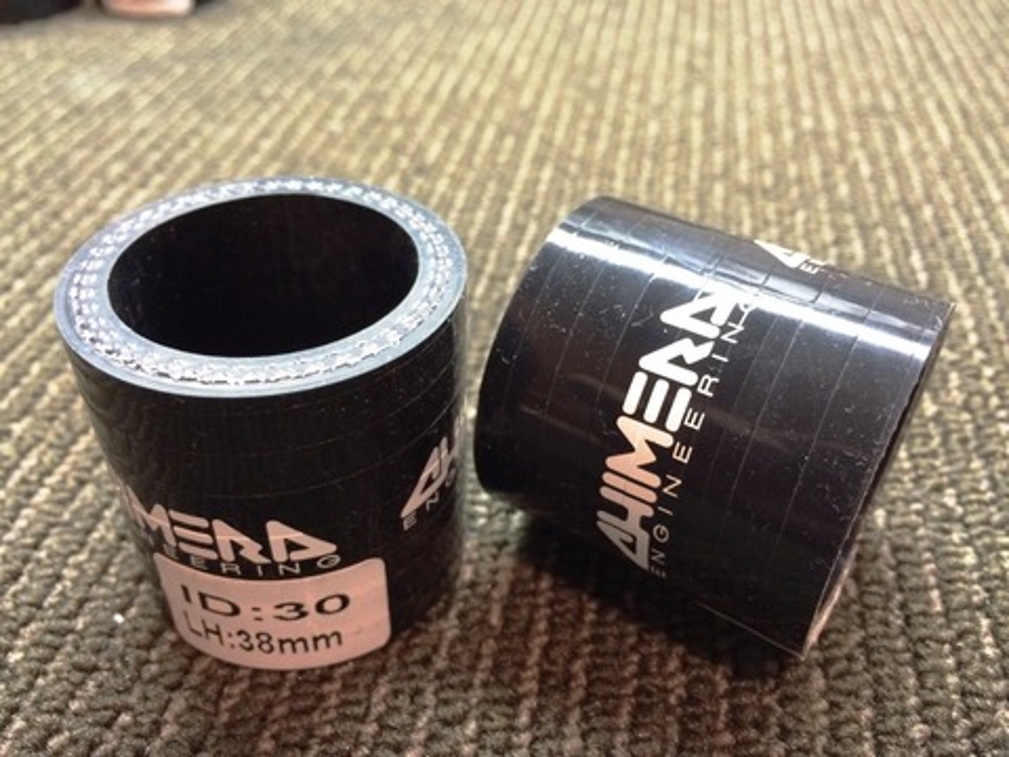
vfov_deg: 48.2
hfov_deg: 61.7
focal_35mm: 29
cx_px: 504
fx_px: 845
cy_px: 378
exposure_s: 1/24
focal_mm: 4.15
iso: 320
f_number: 2.2
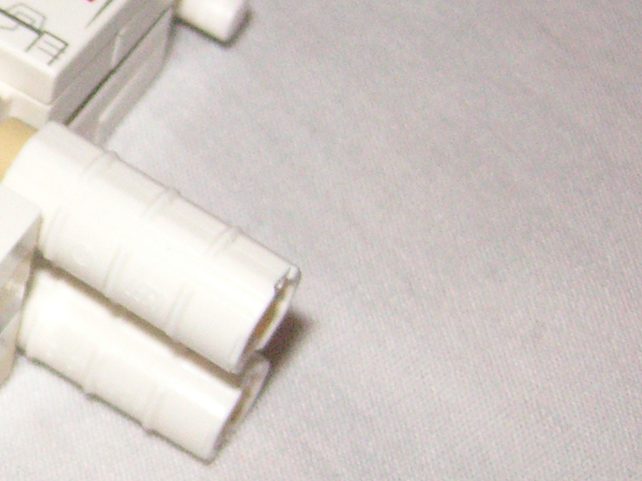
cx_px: -275
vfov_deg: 11.2
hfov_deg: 14.1
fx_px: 2447
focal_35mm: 132
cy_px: 265
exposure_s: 1/45
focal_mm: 6.1
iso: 160
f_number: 6.7
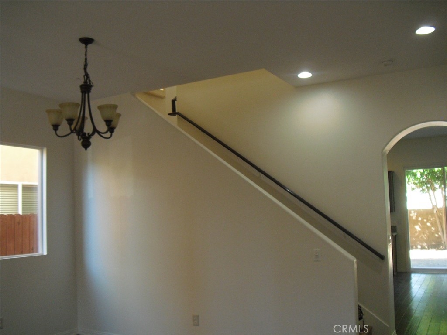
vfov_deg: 39.7
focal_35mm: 36
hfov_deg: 51.4
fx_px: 465
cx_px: 224
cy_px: 168
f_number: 3.1
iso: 400
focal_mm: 6.3
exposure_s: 1/100
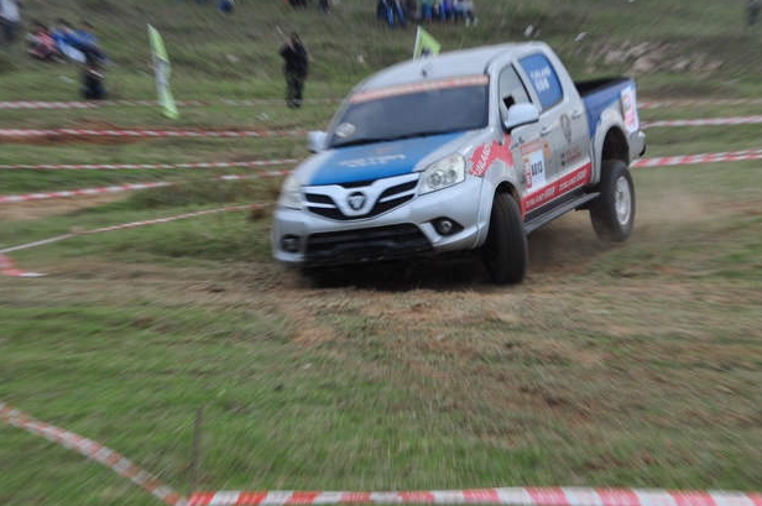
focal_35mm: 88
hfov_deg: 23.2
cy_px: 204
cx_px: 443
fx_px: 1853
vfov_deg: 15.5
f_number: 18
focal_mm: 45
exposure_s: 1/60
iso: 250
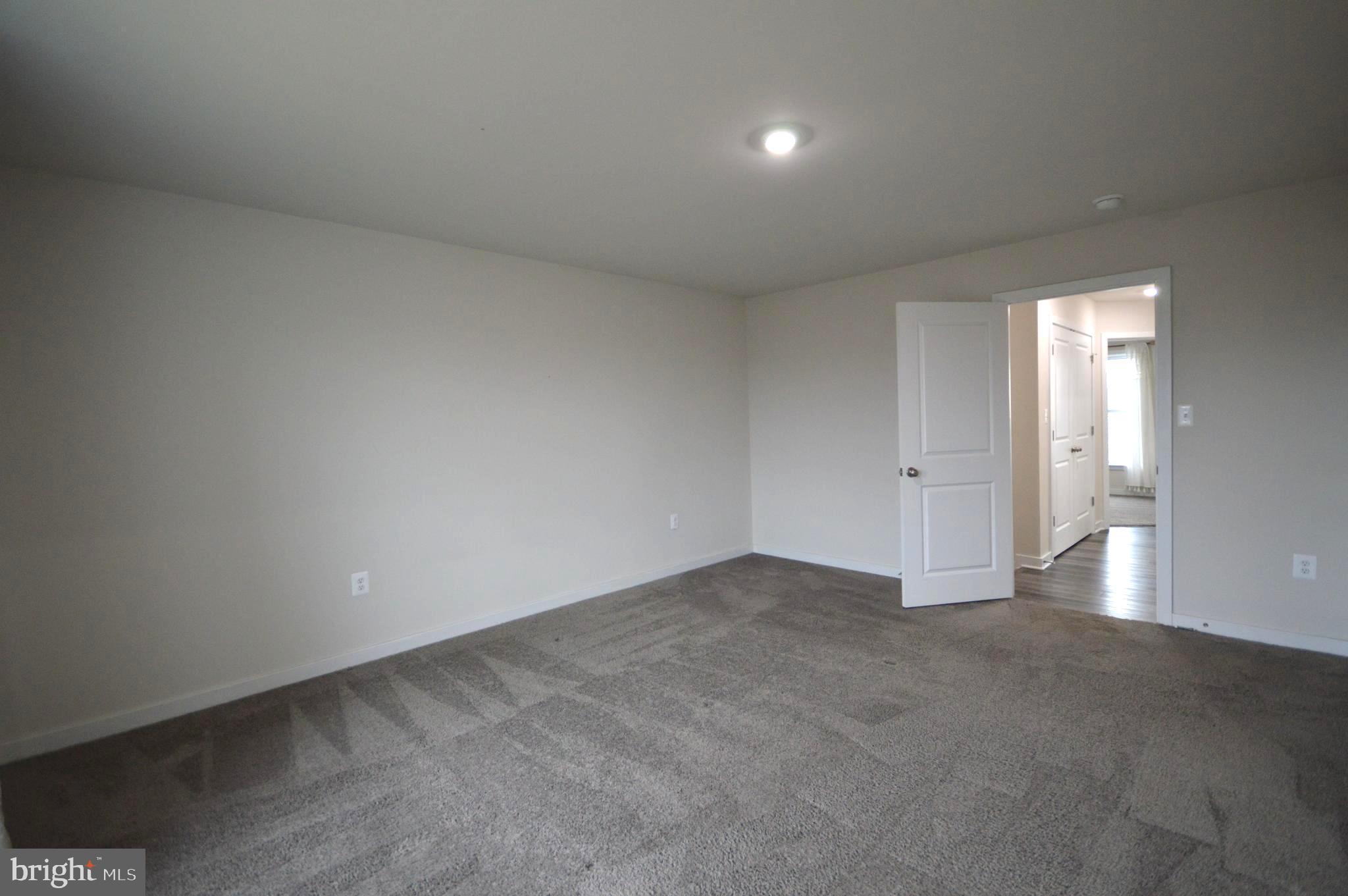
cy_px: 448
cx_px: 674
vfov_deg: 77.2
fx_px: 561
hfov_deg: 100.4
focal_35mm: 15
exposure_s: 1/60
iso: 900
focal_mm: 10
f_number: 4
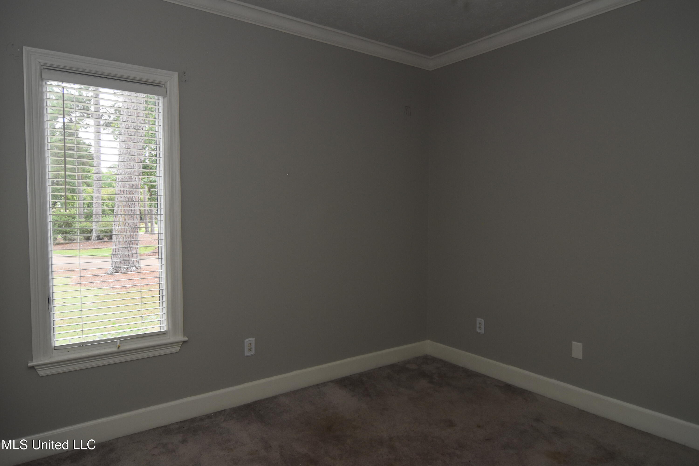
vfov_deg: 56.1
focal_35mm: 22
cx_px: 350
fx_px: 437
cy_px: 233
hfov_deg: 77.3
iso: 800
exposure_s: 1/100
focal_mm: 15
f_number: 5
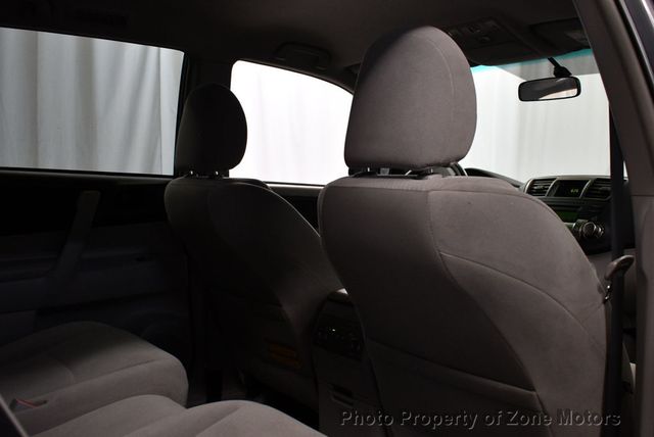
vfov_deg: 36.9
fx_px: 655
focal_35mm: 36
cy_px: 218
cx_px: 327
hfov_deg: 53.1
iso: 1100
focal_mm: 18
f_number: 3.5
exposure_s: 1/125
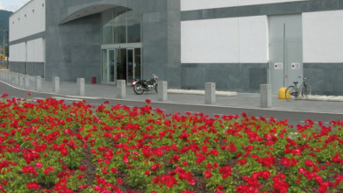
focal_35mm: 72
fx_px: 655
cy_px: 39
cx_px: 159
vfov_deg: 16.6
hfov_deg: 29.3
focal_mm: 7.8
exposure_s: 1/658
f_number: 4.8
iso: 64
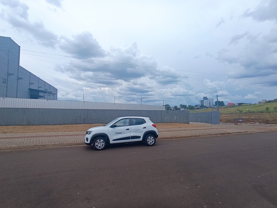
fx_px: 128
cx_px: 138
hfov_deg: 94.5
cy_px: 104
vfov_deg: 78.1
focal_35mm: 16
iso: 50
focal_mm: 1.65
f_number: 2.2
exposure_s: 1/1004
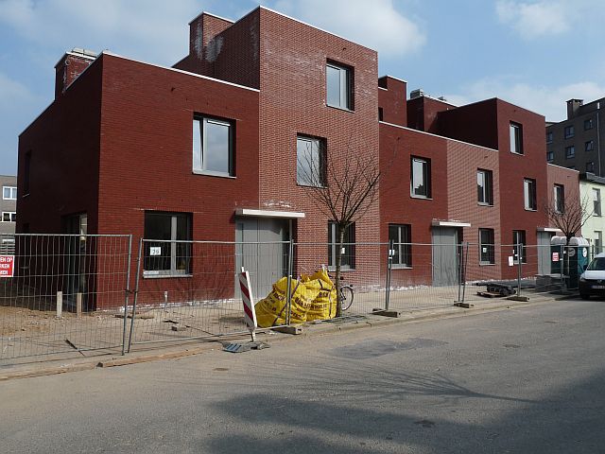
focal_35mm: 27
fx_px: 472
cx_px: 302
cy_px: 227
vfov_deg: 51.4
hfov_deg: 65.3
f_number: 6.3
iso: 100
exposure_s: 1/400
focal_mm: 4.8
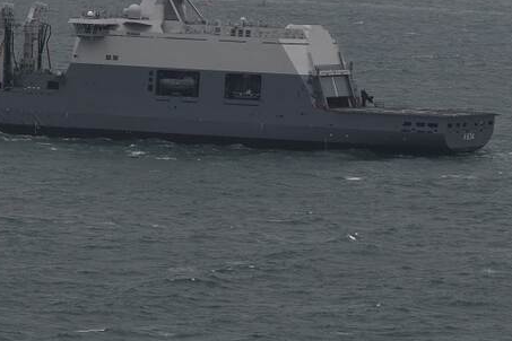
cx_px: 76
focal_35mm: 385
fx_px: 5475
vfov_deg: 3.6
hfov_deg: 5.3
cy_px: 30
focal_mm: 210
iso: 500
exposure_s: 1/800
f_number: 7.1
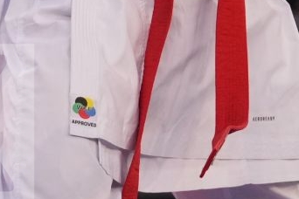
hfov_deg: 1.3
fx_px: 13130
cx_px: -47
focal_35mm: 1581
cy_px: -187
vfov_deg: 0.9
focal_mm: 200
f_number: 2.8
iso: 1600
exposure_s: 1/1000
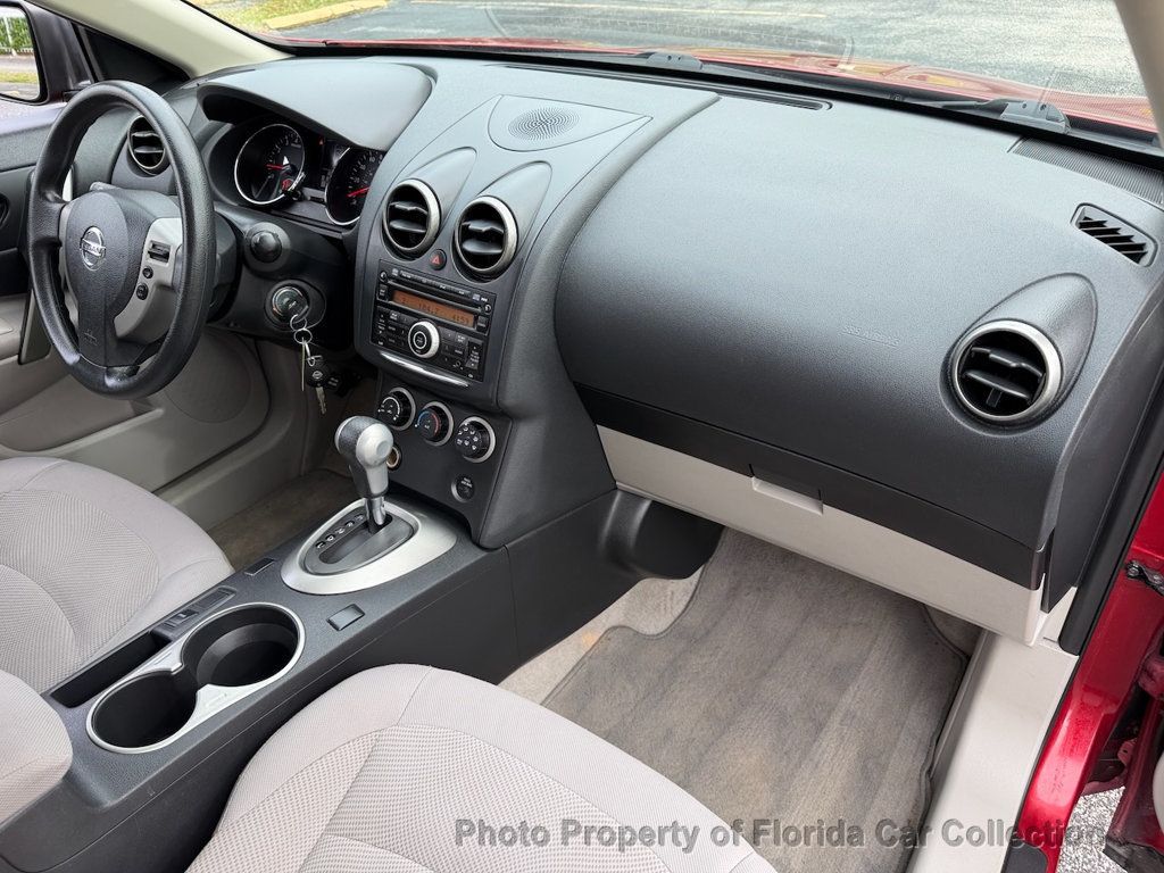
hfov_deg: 71.6
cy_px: 436
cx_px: 582
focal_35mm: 24
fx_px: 807
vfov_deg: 56.8
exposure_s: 1/236
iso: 64
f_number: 1.78
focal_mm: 6.76
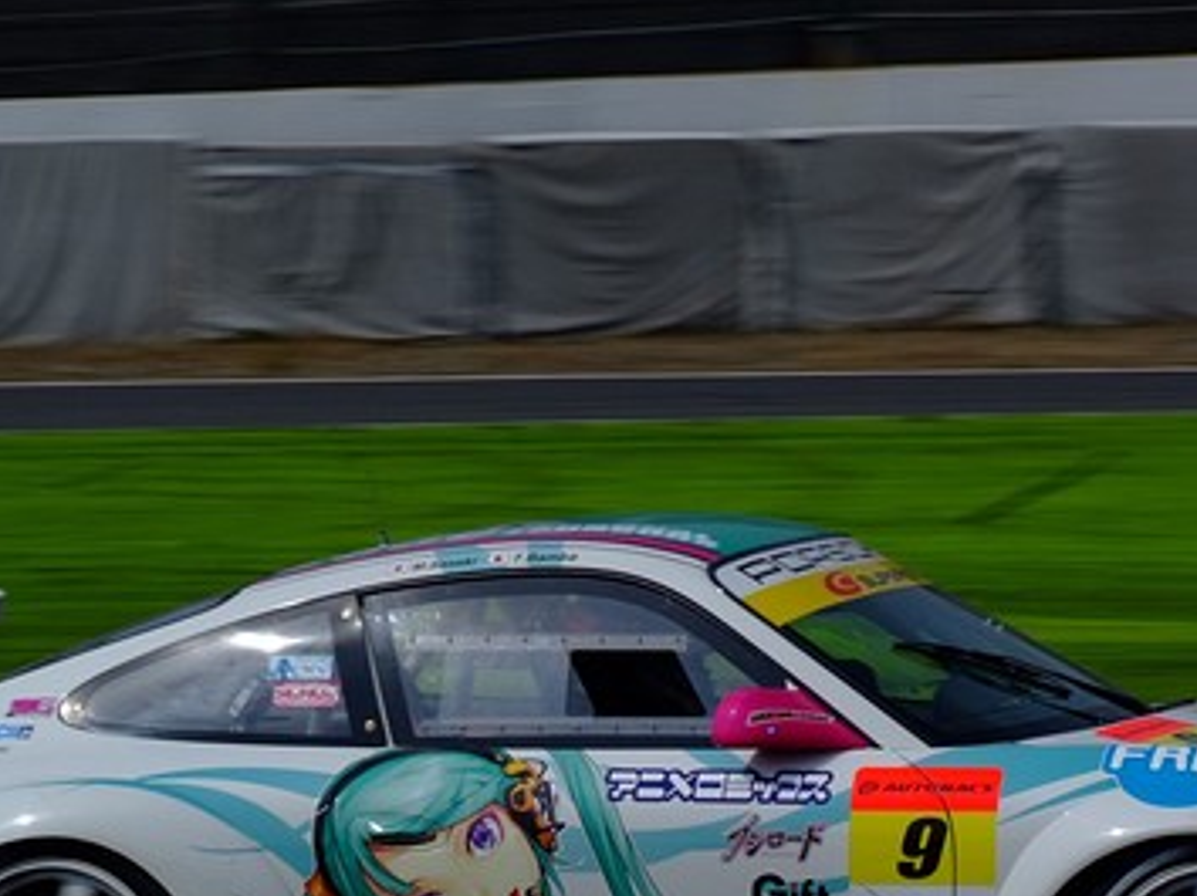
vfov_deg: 5.6
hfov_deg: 7.5
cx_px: 717
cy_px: 632
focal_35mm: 264
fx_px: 9123
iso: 100
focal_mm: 90
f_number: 16
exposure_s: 1/250
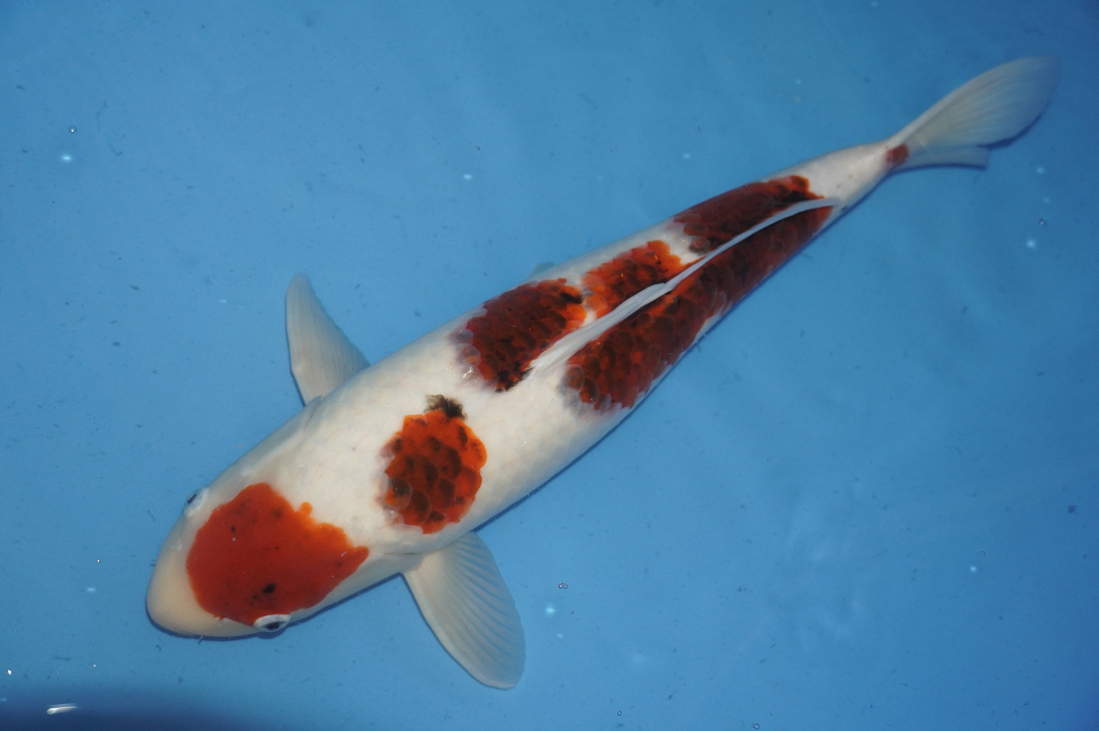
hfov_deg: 40.0
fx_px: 1510
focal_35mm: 50
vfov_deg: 27.2
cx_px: 550
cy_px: 366
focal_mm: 33
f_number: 4.5
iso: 800
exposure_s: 1/160
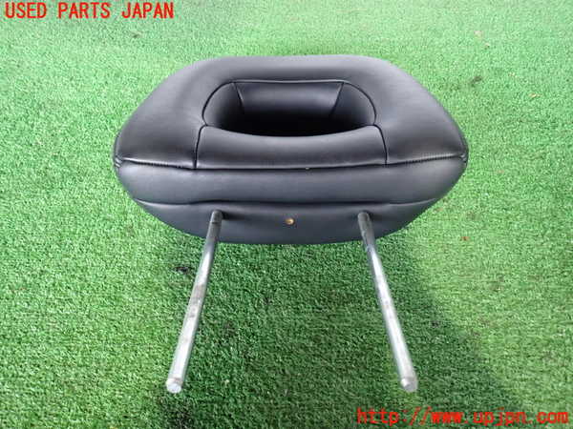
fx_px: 414
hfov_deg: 69.4
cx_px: 286
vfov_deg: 54.9
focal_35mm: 25
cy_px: 214
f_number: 2
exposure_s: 1/30
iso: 500
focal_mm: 4.5
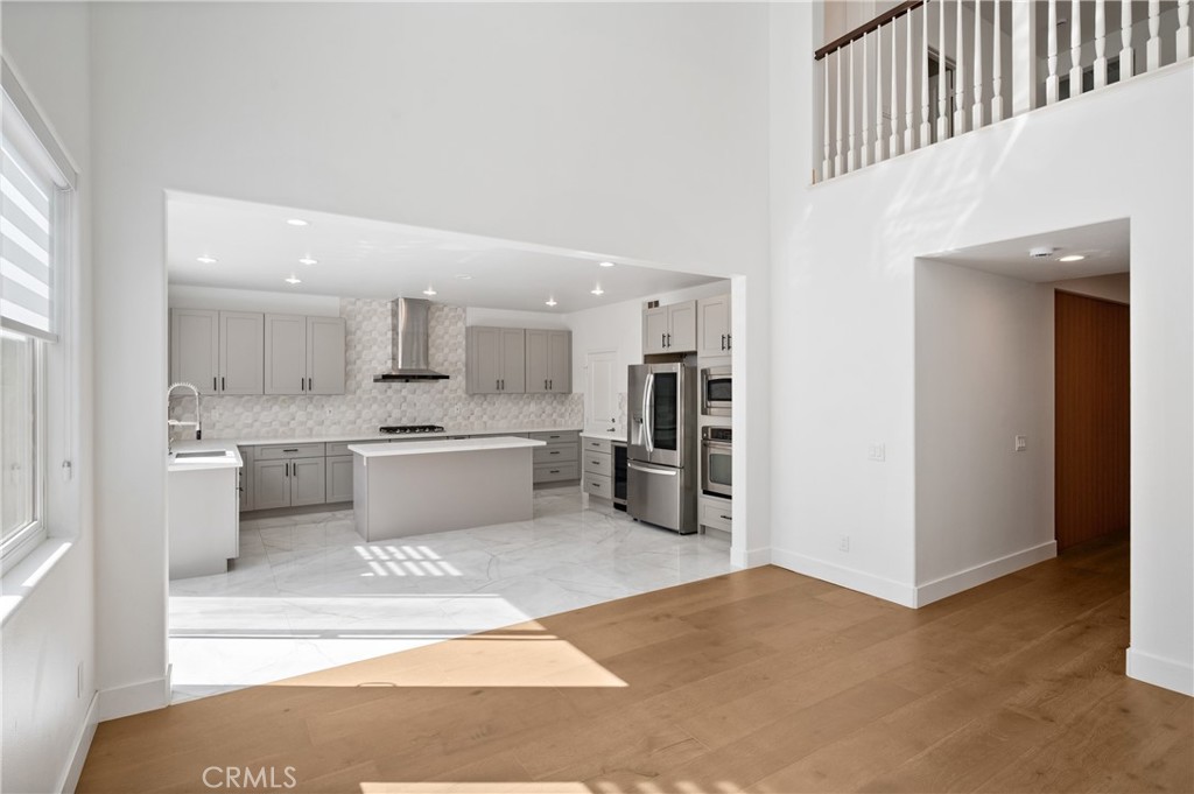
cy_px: 397
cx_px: 597
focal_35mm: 18
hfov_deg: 90.0
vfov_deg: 67.3
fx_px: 597
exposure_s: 1/160
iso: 400
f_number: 8
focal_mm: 18
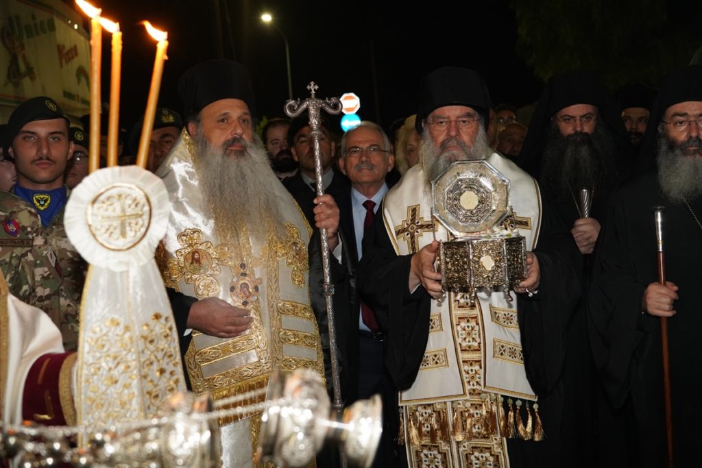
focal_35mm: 39
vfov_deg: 34.2
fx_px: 761
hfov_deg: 49.5
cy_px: 234
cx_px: 351
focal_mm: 39
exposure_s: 1/125
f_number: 4.5
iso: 6400
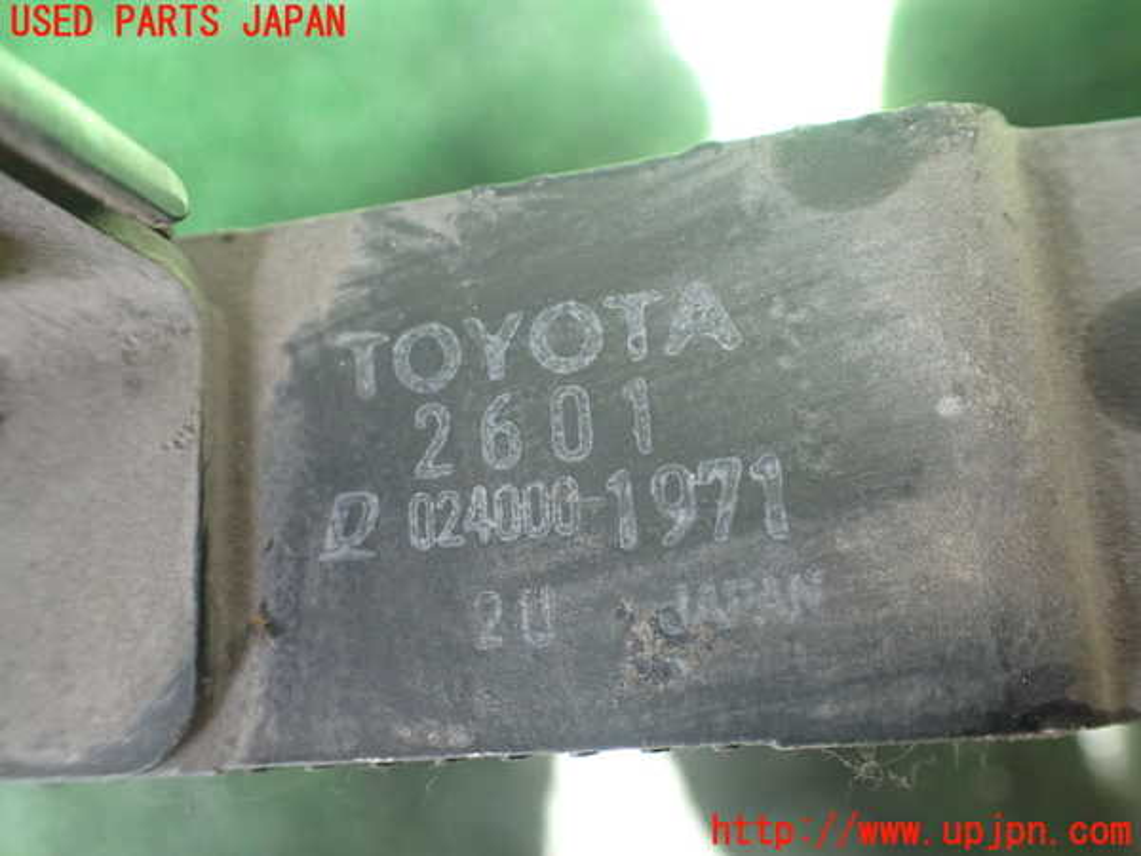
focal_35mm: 30
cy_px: 428
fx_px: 989
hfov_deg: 60.0
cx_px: 570
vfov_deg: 46.8
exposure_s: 1/100
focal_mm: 5.4
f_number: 2.3
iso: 800
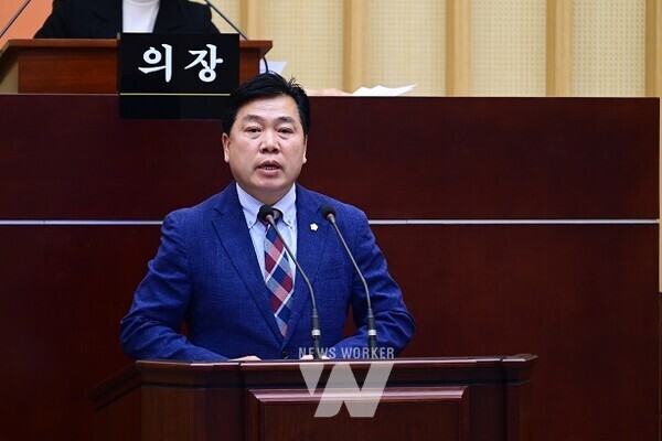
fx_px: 5516
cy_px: 220
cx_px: 331
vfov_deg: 4.6
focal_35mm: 300
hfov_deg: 6.9
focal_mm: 300
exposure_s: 1/160
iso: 3200
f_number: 5.6
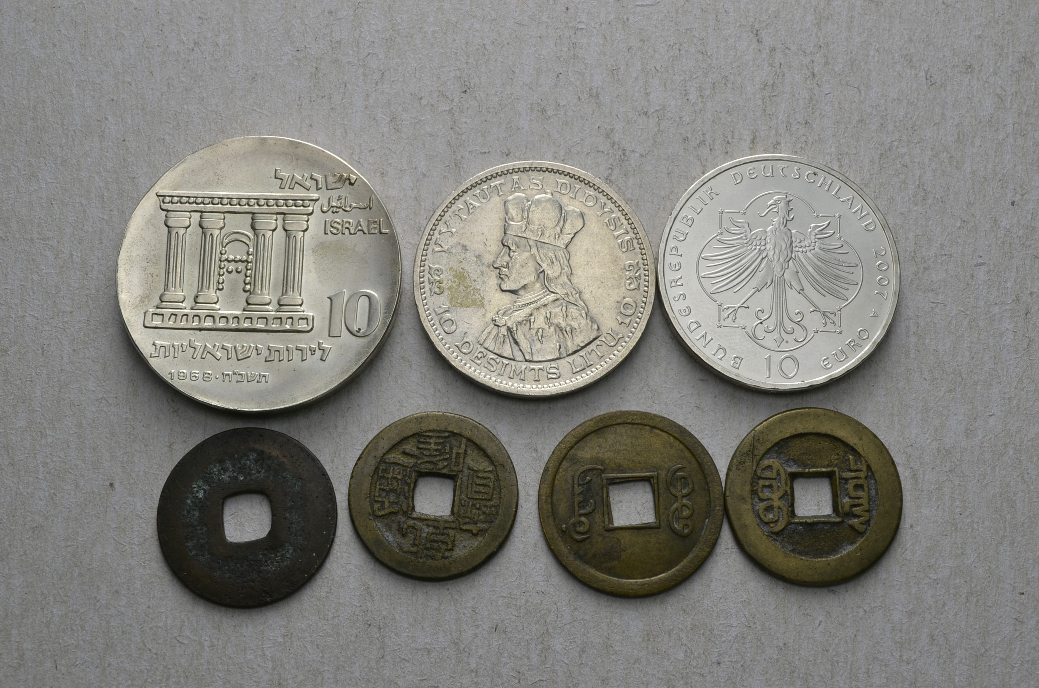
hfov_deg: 39.0
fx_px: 1469
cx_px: 520
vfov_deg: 26.4
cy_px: 344
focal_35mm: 51
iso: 400
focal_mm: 34
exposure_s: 1/200
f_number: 14
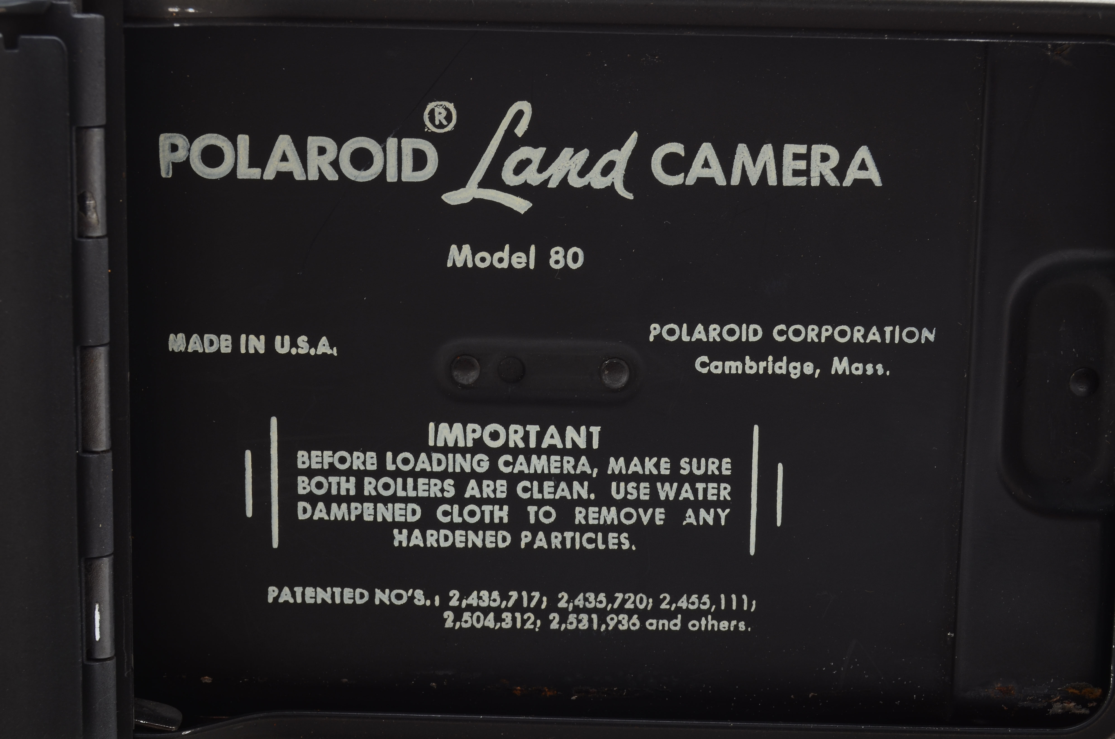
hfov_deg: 24.7
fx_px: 2550
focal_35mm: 82
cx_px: 558
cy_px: 370
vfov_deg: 16.5
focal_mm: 55
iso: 100
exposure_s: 1/160
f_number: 16
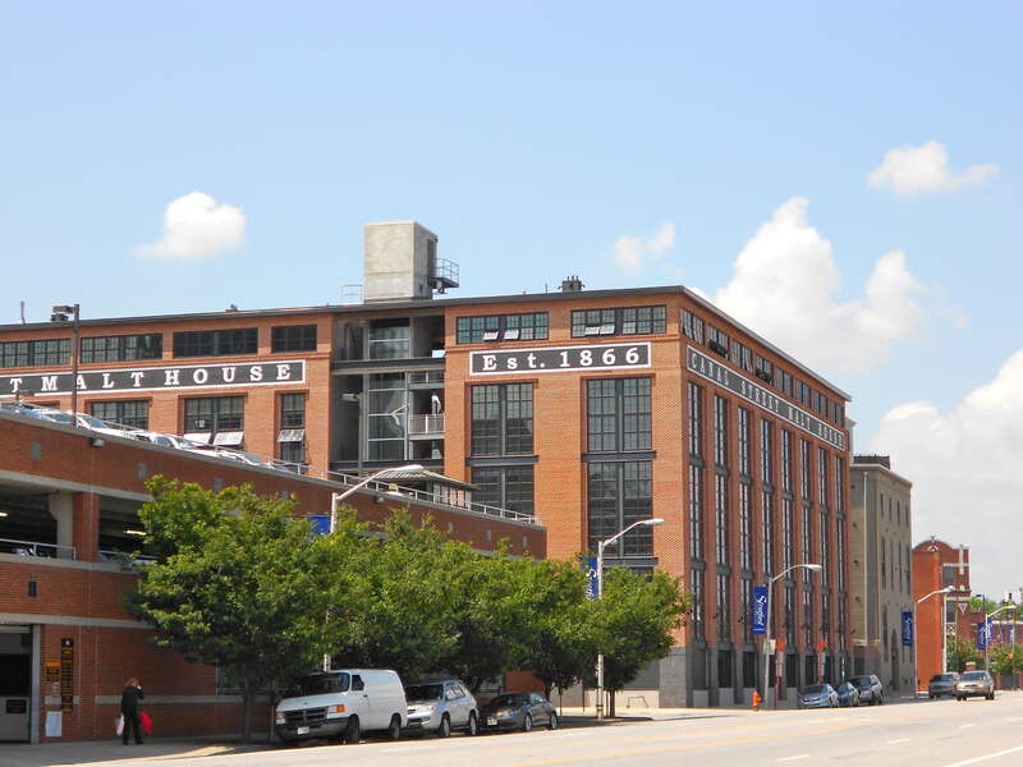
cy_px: 384
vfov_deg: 19.4
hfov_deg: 25.7
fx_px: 2246
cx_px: 512
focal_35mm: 76
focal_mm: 13.5
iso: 80
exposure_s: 1/320
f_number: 5.8
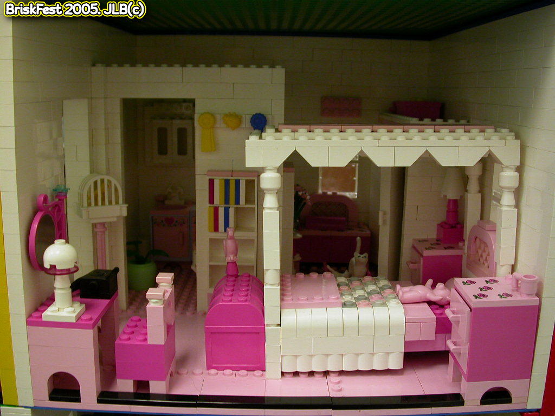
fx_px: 609
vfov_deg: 37.7
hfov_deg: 49.0
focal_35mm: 38
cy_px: 208
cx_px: 278
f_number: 2.6
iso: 100
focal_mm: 7.85
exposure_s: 1/7.1
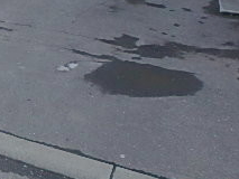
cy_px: -37
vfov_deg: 21.6
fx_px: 435
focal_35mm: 63
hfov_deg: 26.5
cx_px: -64
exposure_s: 1/125
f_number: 3.5
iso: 125
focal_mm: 3.7
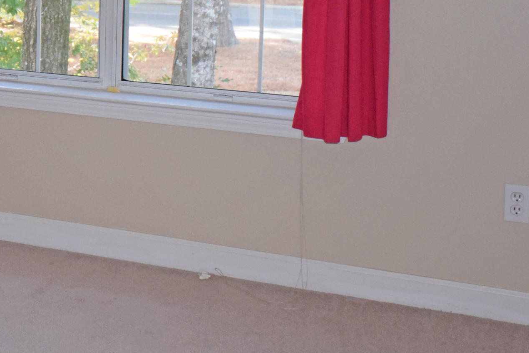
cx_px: -61
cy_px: 20
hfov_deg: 22.5
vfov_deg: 15.8
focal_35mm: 85
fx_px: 1249
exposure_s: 1/100
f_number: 3.8
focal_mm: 24
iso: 2000
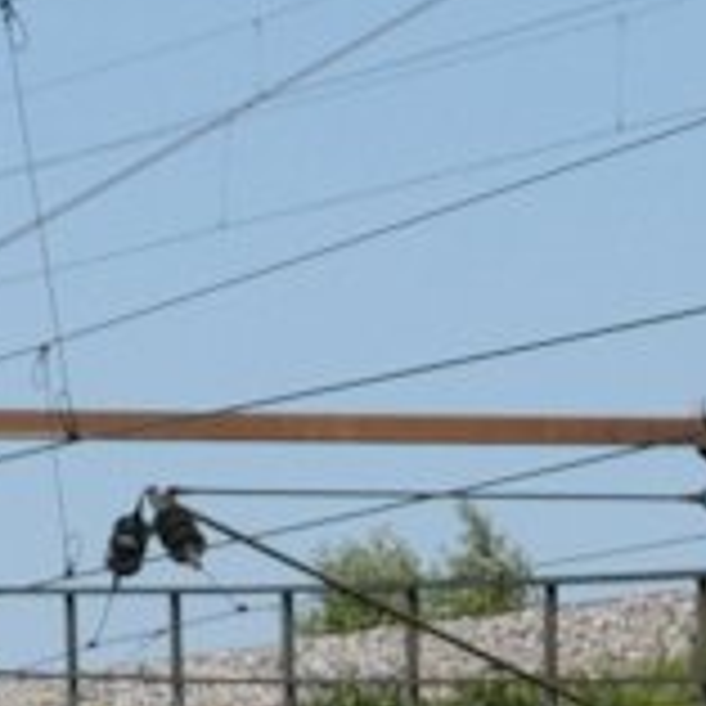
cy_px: 1104
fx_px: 7268
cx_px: -612
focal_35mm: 315
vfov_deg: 5.5
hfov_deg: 5.5
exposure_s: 1/1000
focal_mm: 38
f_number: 10
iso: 320
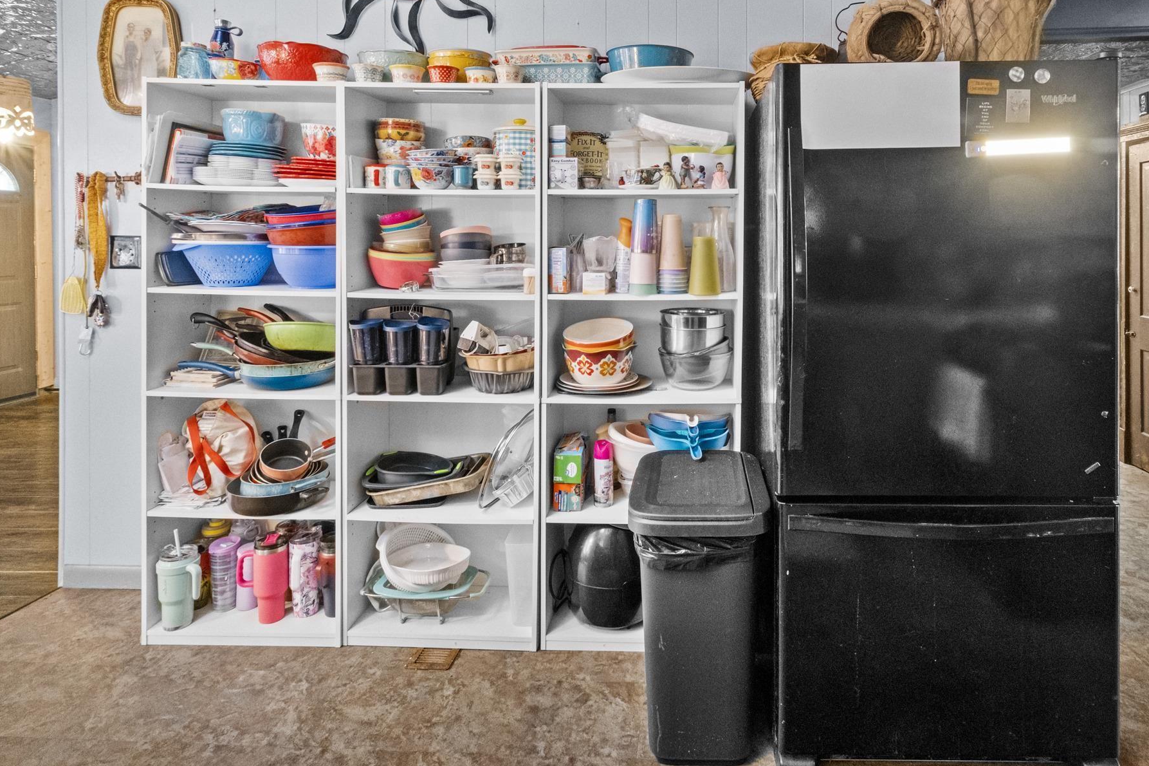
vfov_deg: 58.1
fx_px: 670
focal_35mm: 21
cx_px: 687
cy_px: 252
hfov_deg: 80.3
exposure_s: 2.5
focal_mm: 10
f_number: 8
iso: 1600
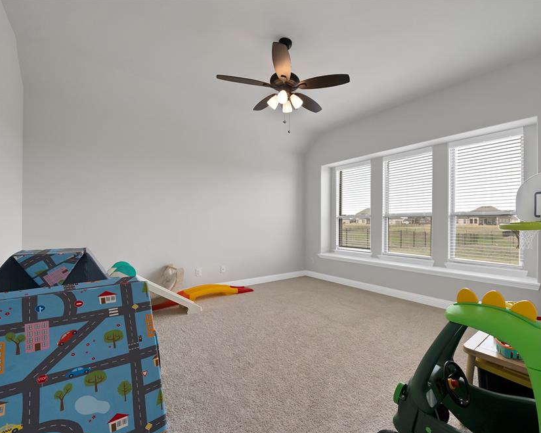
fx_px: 224
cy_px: 223
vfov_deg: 87.9
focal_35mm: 14
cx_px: 286
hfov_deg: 100.6
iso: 640
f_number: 9
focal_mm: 12
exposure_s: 1/40
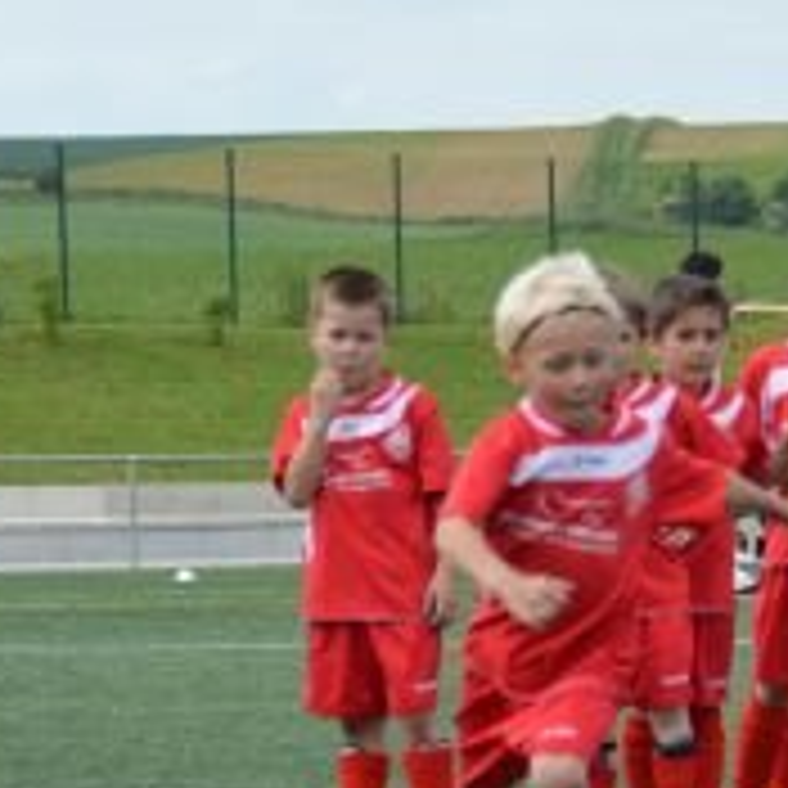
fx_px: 8433
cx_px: 923
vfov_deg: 5.3
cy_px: 669
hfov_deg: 5.3
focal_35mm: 327
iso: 400
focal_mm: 75
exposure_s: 1/1250
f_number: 5
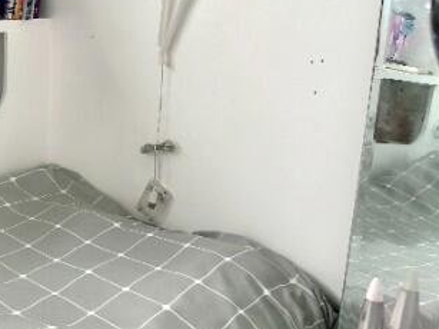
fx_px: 1014
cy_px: 53
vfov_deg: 18.2
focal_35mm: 80
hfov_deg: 22.1
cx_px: -120
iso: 200
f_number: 1.78
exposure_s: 1/51
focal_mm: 6.86
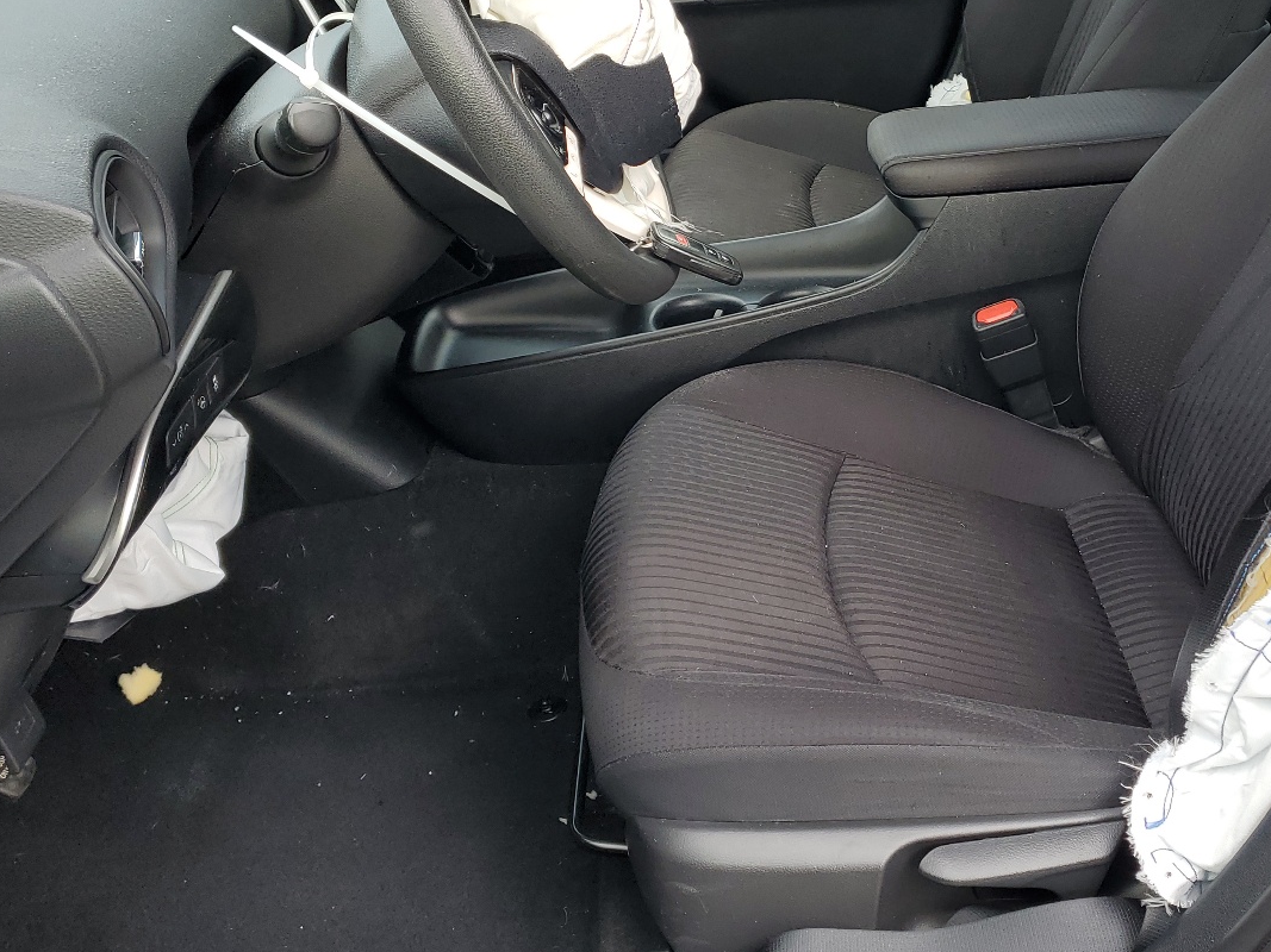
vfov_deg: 36.6
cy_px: 349
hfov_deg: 47.3
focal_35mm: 39
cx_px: 823
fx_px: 1432
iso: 50
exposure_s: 1/256
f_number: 1.5
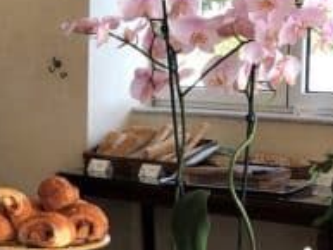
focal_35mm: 116
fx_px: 1117
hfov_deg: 16.4
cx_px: -41
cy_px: 133
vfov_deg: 12.8
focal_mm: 3.99
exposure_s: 1/100
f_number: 1.8
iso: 25
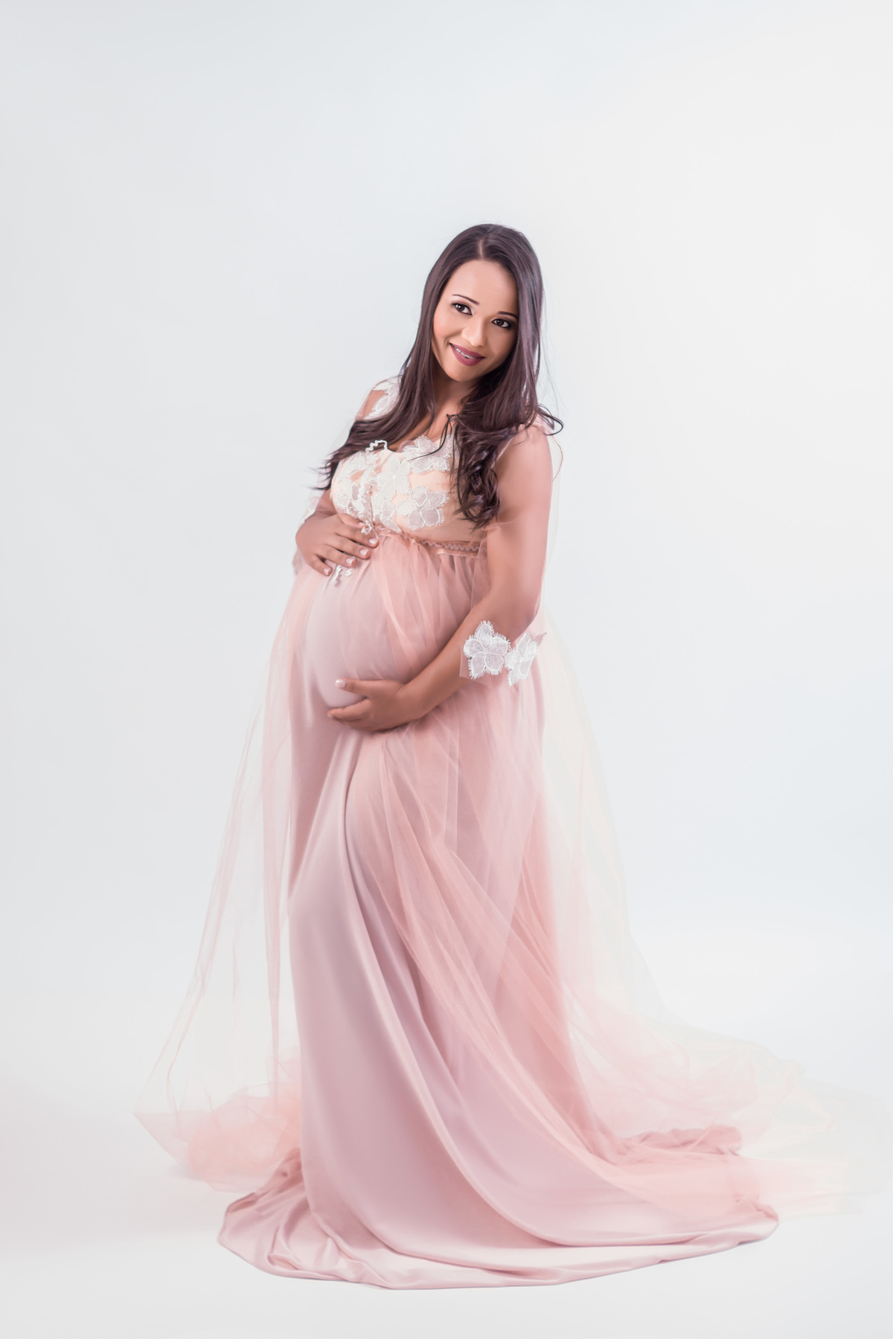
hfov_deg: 18.2
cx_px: 446
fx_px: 2790
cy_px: 670
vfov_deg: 27.0
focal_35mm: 75
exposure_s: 1/125
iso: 80
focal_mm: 50
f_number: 2.2
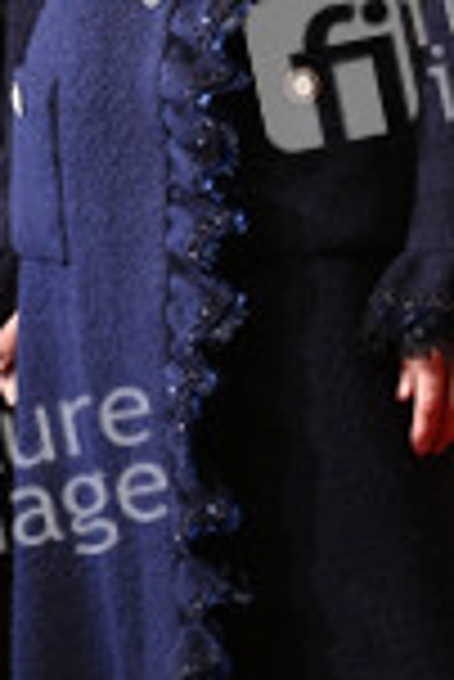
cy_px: -180
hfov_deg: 5.8
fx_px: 4492
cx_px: 67
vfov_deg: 8.5
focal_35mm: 238
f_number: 5.3
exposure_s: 1/250
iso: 6400
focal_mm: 90
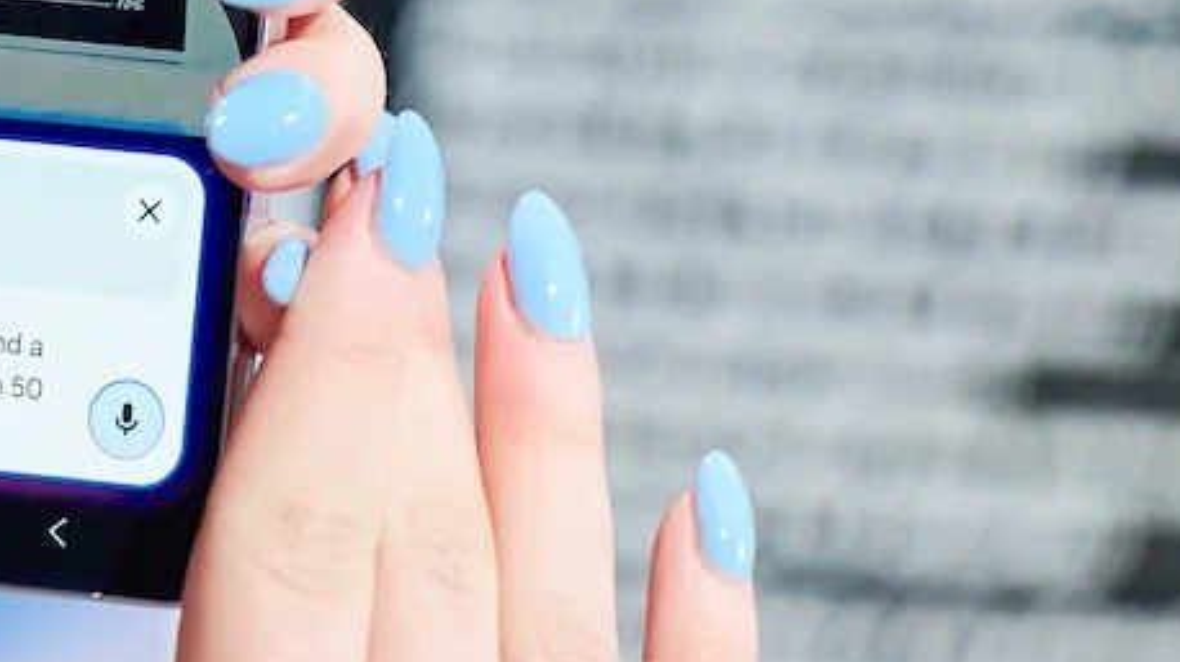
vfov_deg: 2.1
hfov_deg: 3.7
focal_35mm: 586
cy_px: -166
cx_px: -62
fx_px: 18325
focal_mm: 200
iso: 1000
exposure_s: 1/160
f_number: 4
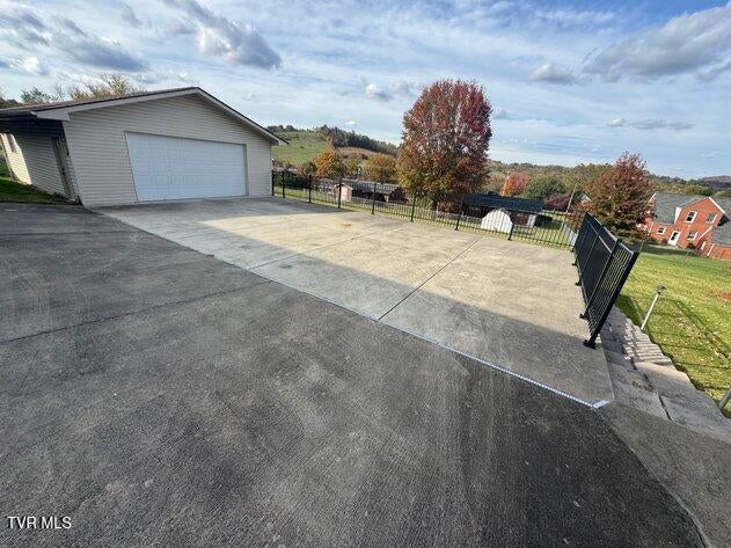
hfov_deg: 102.1
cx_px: 366
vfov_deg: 85.7
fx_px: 296
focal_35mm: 14
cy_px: 274
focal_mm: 2.22
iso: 40
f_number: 2.2
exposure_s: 1/1126
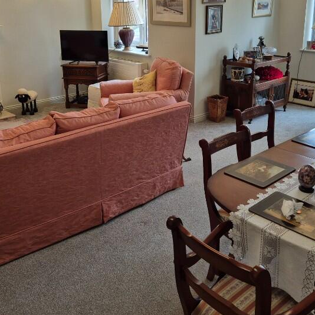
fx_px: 402
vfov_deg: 42.2
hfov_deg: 42.8
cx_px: 160
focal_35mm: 39
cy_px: 103
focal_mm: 5.4
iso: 160
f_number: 1.8
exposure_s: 1/100
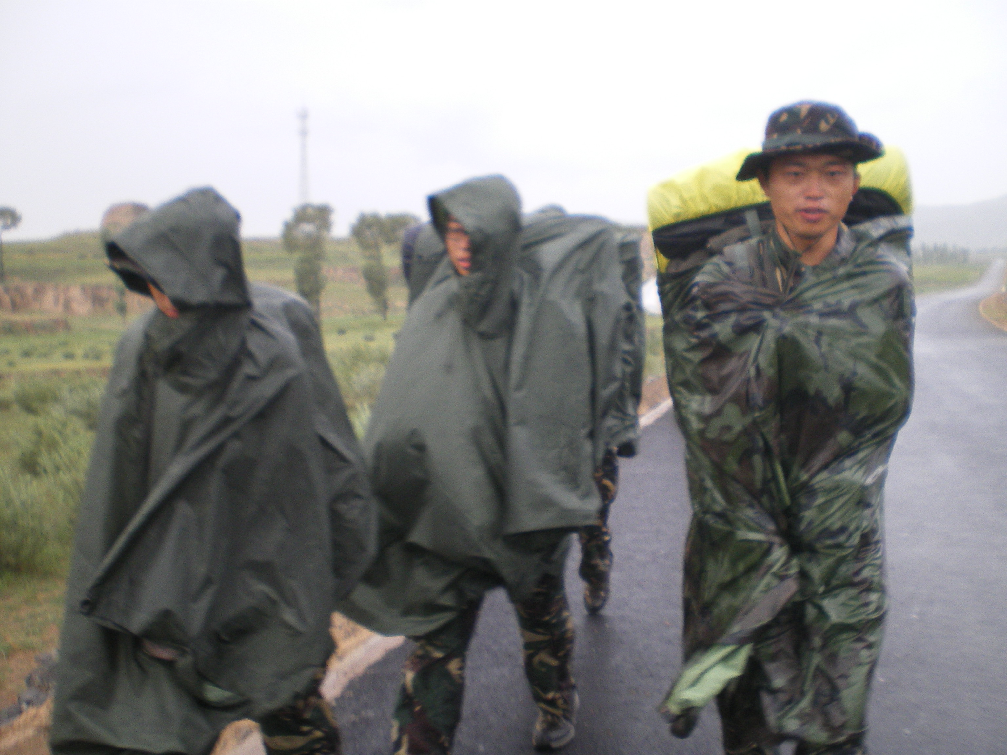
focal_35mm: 38
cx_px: 504
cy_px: 378
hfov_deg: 49.0
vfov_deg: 37.7
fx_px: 1105
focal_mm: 6.3
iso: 200
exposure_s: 1/50
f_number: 3.1
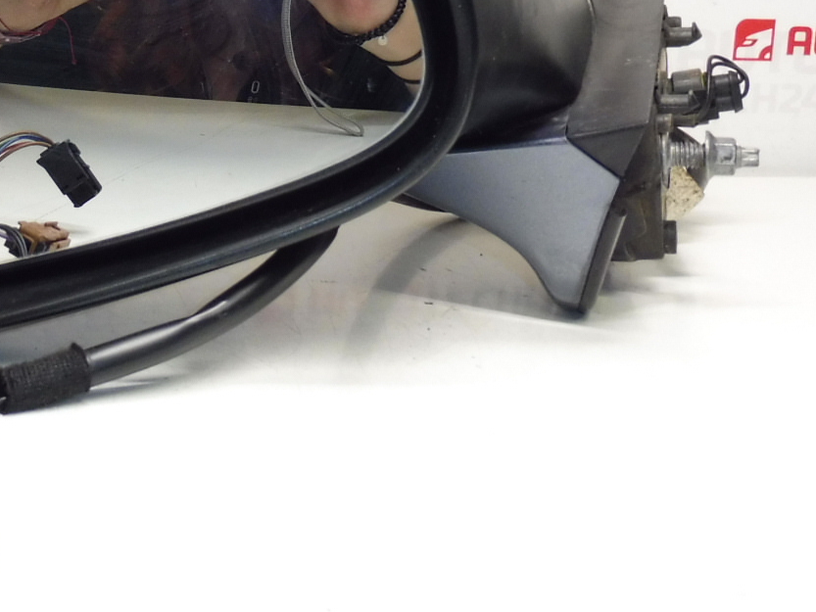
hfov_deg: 31.4
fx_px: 1391
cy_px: 28
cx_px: 111
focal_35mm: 59
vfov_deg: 23.9
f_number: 3.5
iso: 200
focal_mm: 4.3
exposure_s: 1/60
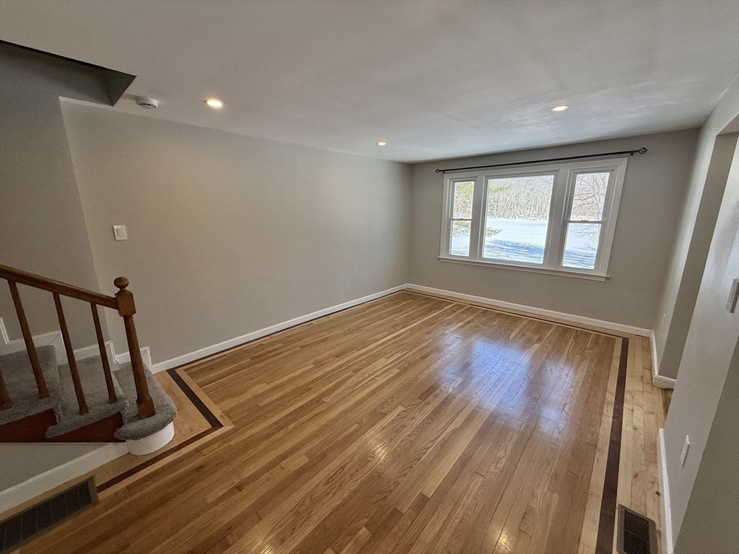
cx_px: 370
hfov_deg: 102.1
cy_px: 277
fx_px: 299
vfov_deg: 85.7
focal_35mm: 14
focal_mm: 2.22
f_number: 2.2
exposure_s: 1/342
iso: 50
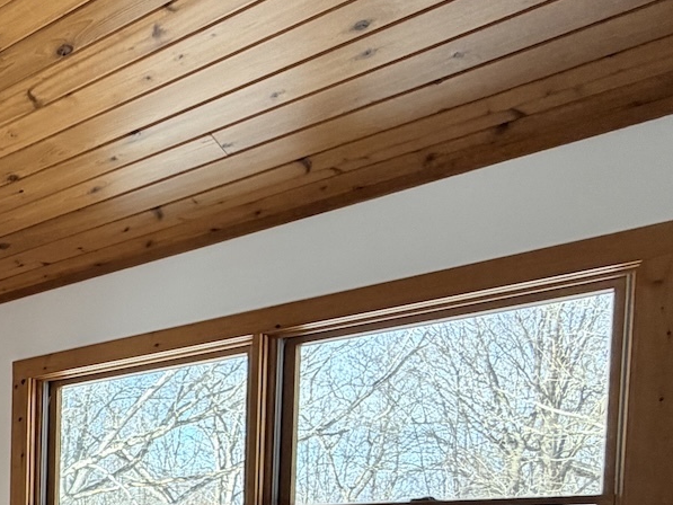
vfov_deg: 28.2
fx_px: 875
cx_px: -265
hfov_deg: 30.1
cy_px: 602
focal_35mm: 45
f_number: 2.2
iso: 100
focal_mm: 2.22
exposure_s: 1/121
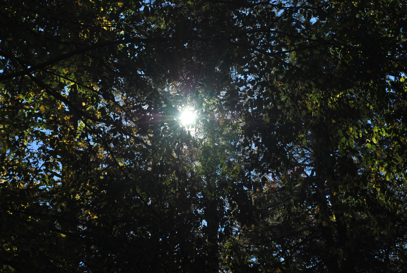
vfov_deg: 17.5
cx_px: 204
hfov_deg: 26.0
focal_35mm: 78
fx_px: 883
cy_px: 136
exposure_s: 1/500
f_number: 11
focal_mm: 52
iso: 100
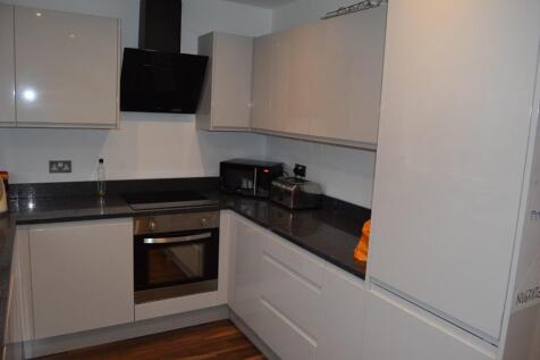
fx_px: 405
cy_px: 180
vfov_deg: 47.9
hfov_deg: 67.4
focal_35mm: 27
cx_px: 270
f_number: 5
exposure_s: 1/100
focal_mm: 18
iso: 800
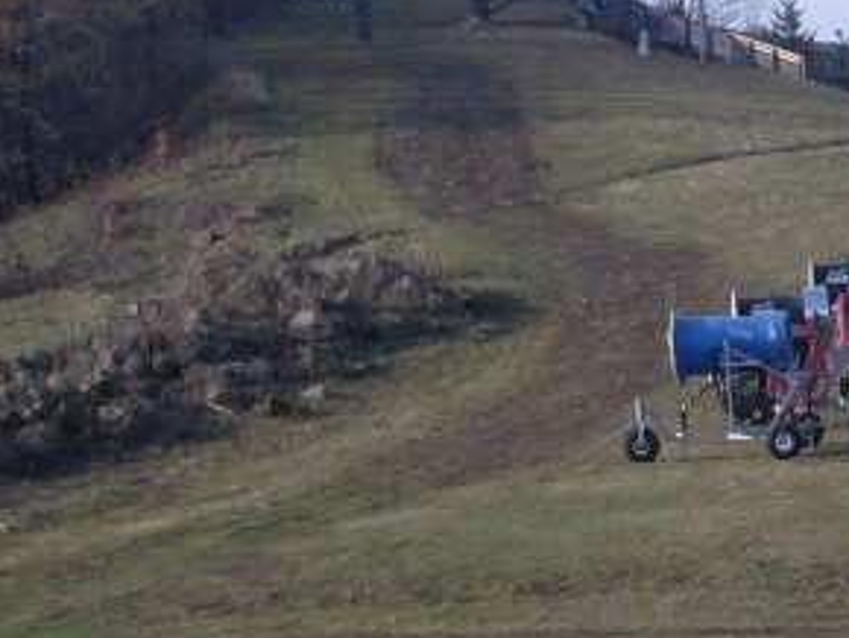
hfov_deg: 13.9
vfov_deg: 11.1
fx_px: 3289
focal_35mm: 134
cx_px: 1215
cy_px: 392
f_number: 8.4
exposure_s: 1/180
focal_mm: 6.3
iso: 80
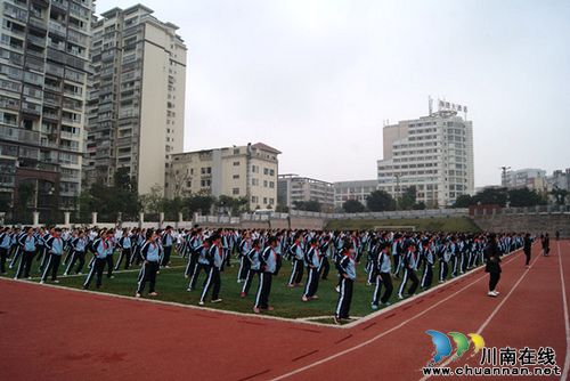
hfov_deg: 67.4
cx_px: 285
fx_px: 428
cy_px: 190
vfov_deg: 48.0
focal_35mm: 27
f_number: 9
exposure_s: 1/80
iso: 100
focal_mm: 18
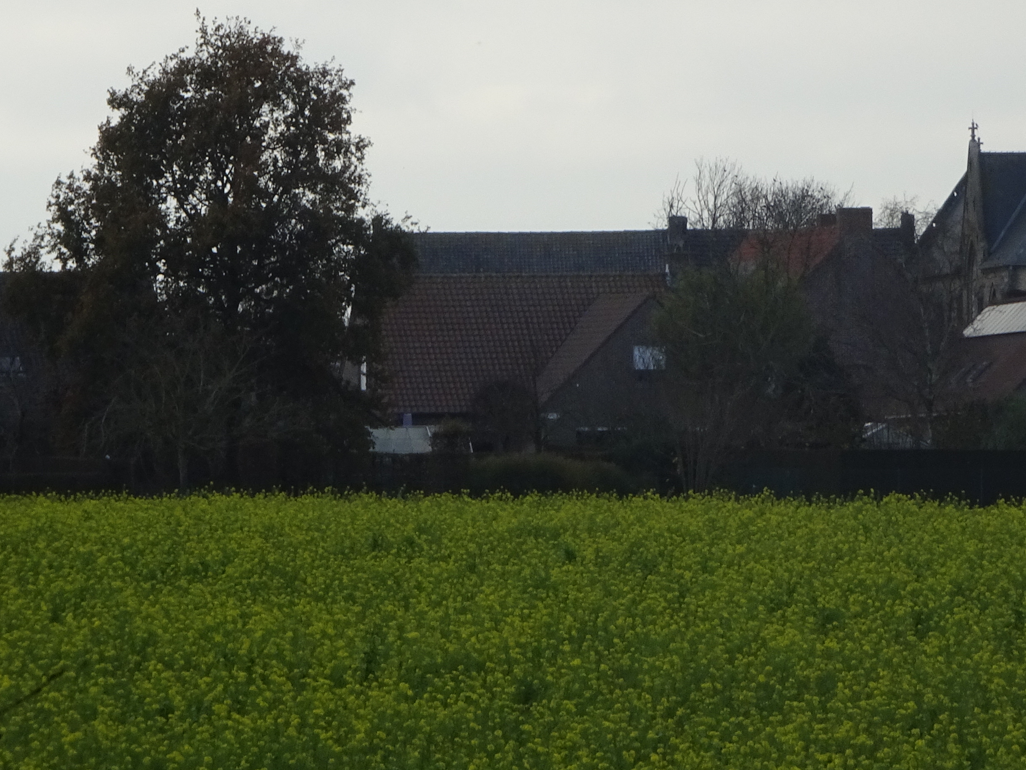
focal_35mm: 450
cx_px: 591
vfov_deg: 3.3
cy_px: 226
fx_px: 13338
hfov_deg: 4.4
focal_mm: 38.47
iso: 100
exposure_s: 1/250
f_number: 6.3
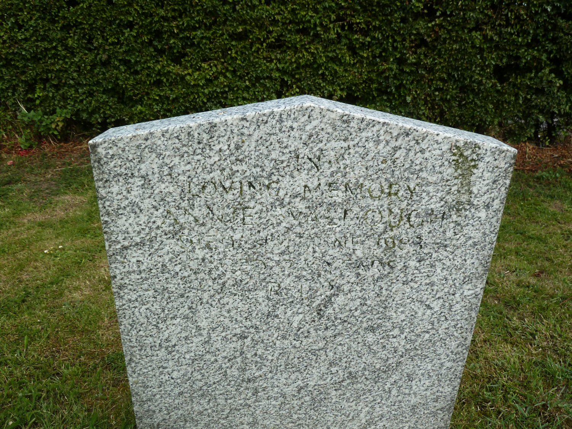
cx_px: 286
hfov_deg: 69.4
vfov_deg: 54.9
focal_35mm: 25
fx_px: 413
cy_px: 214
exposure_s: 1/320
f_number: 4
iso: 80
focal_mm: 4.1
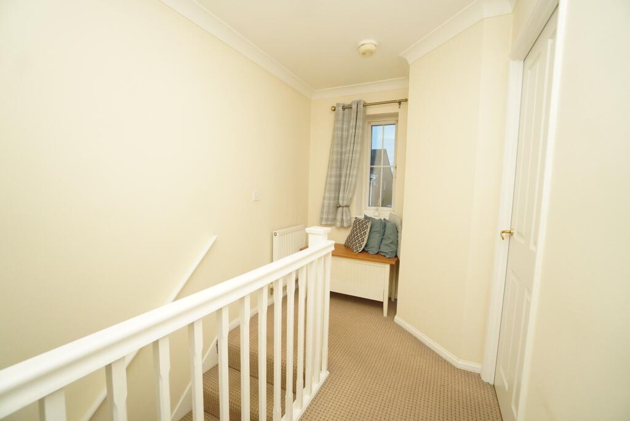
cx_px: 315
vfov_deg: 77.4
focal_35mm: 15
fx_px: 263
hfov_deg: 100.4
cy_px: 210
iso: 4000
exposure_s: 1/60
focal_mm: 10
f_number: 4
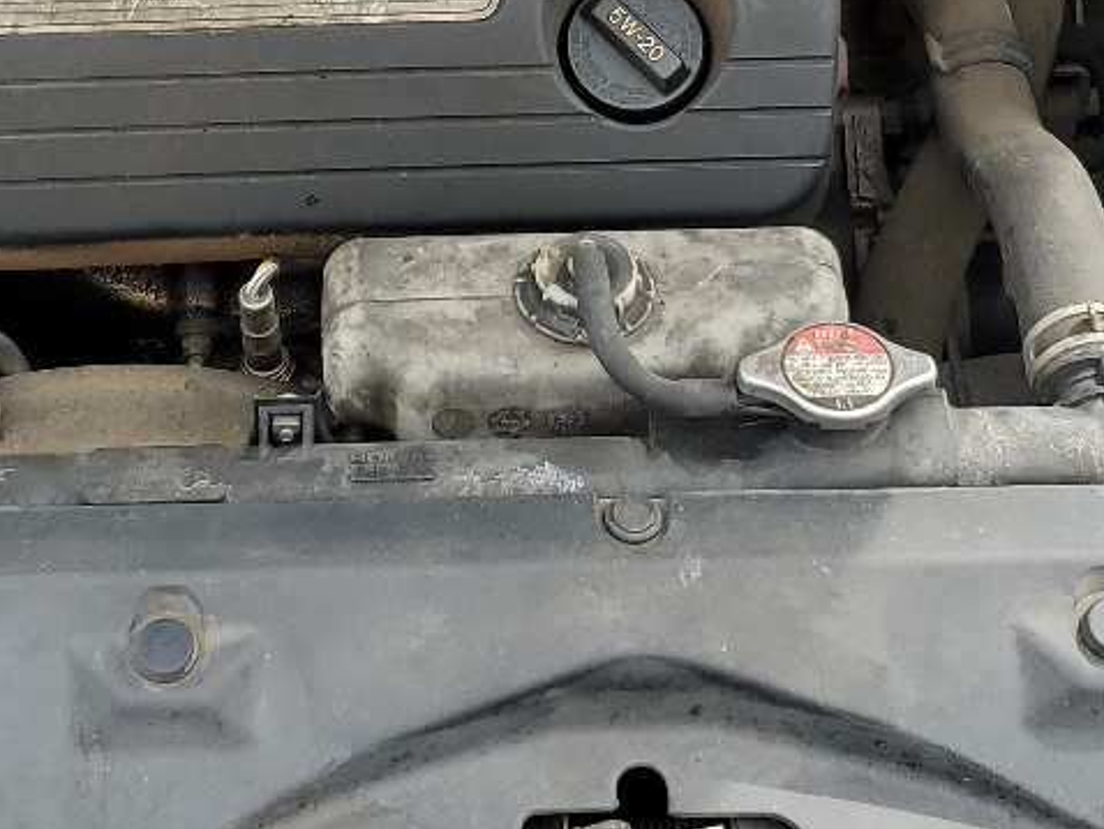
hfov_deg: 22.5
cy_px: -32
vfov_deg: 16.6
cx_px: 517
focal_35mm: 87
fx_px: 2776
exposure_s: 1/909
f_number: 1.5
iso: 50
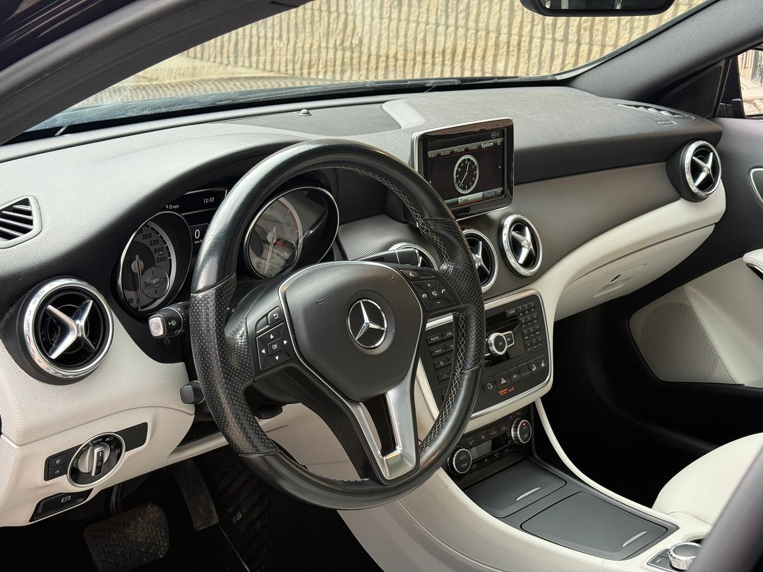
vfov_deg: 30.3
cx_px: 382
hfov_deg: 39.7
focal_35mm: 48
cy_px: 286
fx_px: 1058
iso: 160
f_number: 1.78
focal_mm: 6.76
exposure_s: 1/154
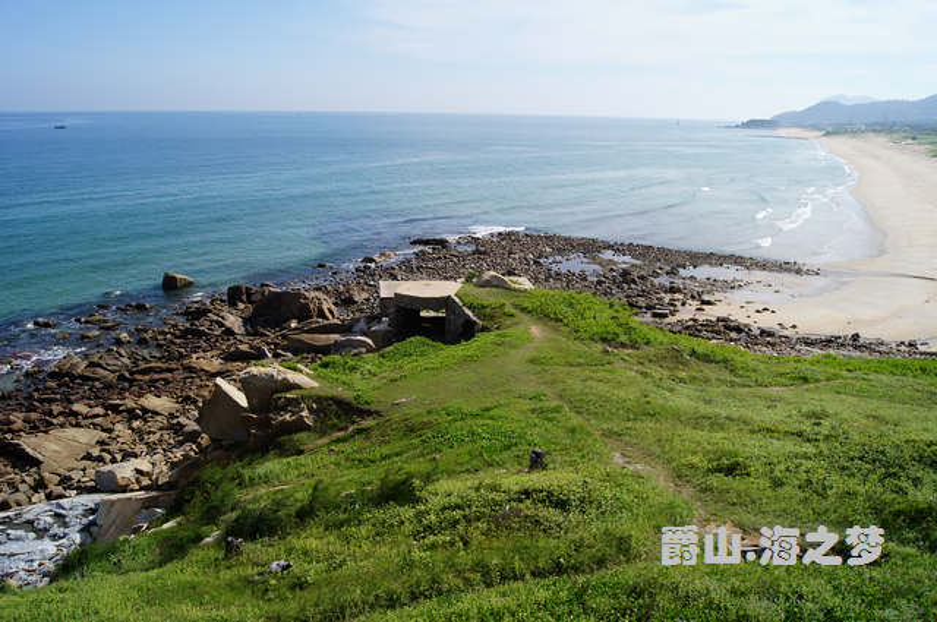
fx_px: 702
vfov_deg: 47.8
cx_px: 468
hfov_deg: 67.4
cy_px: 311
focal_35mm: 27
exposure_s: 1/500
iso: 200
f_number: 9
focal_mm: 18
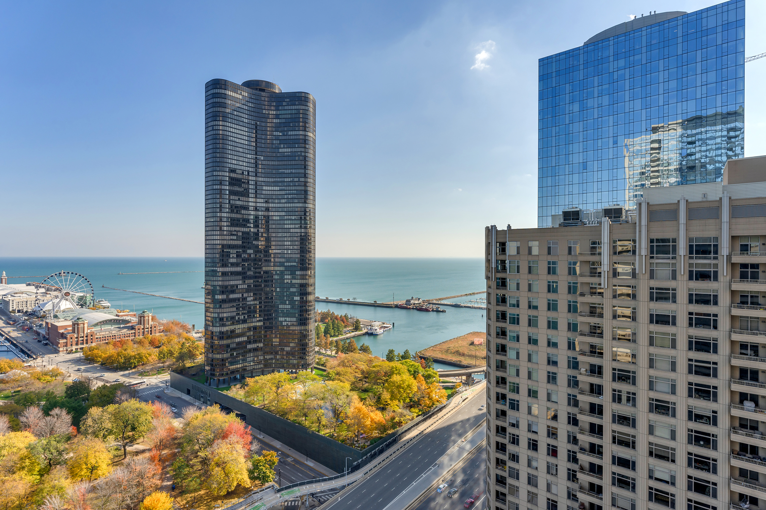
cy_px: 255
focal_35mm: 18
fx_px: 381
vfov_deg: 67.7
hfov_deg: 90.3
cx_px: 383
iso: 50
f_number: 9.5
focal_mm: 17.9
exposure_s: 1/250
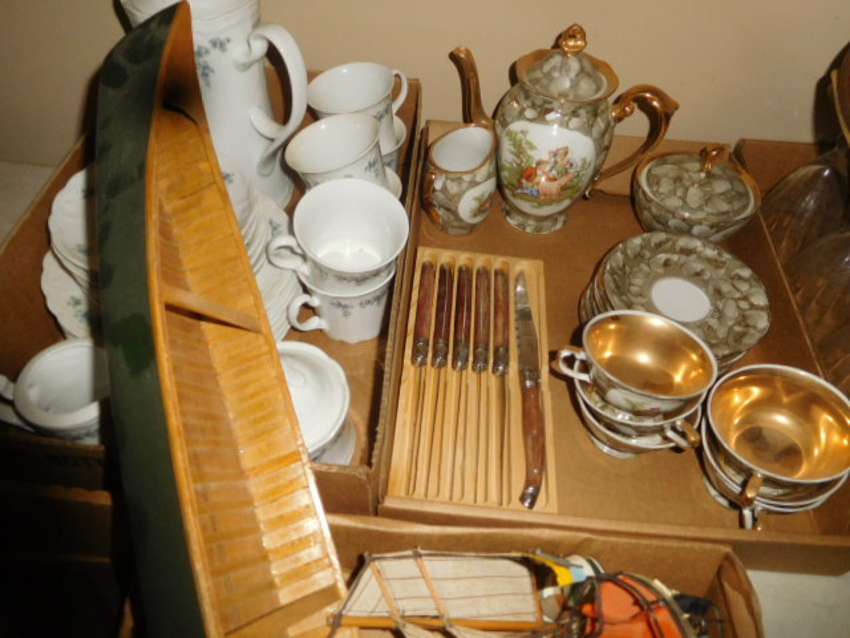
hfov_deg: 69.4
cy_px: 319
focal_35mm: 25
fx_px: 614
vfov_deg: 54.9
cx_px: 425
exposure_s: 1/30
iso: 200
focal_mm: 4.5
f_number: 6.8
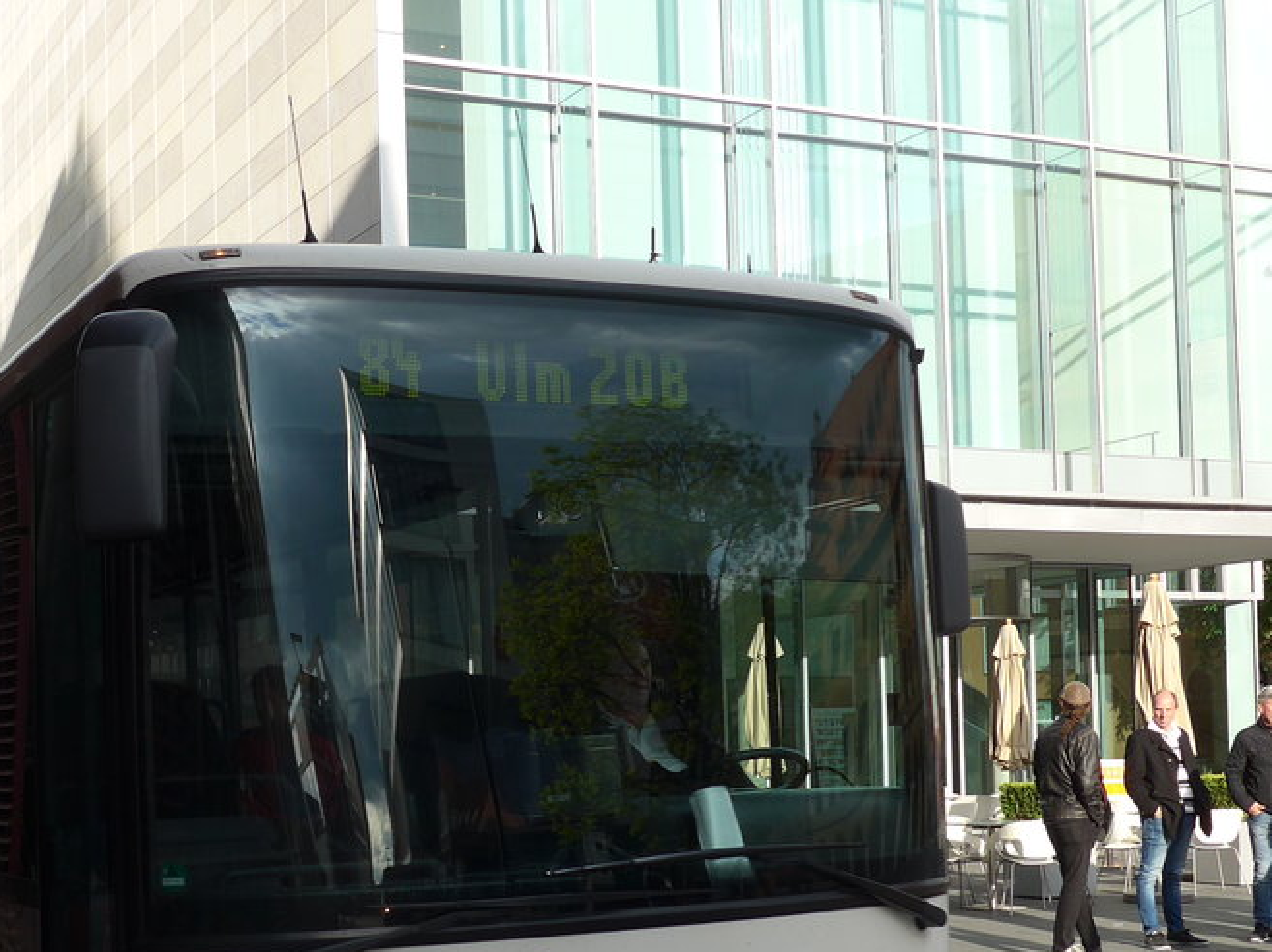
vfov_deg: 27.1
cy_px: 714
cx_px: 457
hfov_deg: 35.9
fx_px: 1946
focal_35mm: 53
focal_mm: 6
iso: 80
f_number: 2.8
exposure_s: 1/400
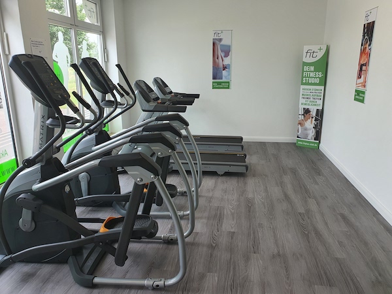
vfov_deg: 53.1
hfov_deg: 67.3
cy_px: 147
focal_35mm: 26
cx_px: 196
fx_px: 294
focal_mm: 4.3
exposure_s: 1/100
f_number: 2.4
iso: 64
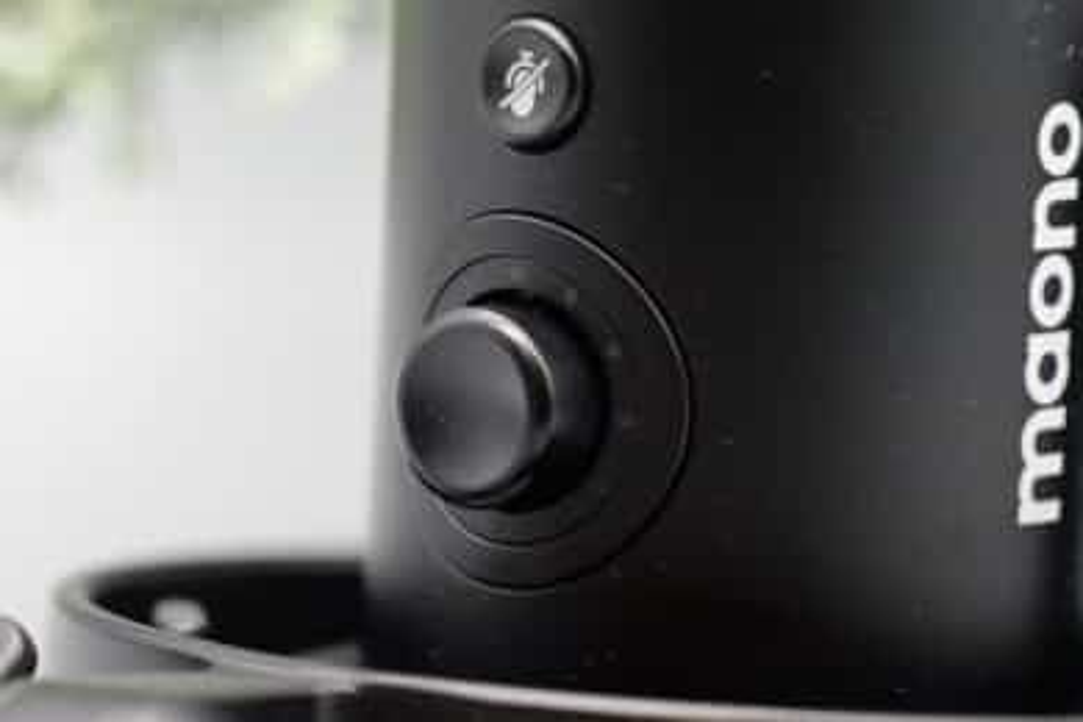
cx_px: 542
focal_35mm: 300
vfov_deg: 4.6
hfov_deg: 6.9
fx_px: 9024
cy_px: 361
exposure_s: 1/250
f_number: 8
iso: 6400
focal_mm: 300
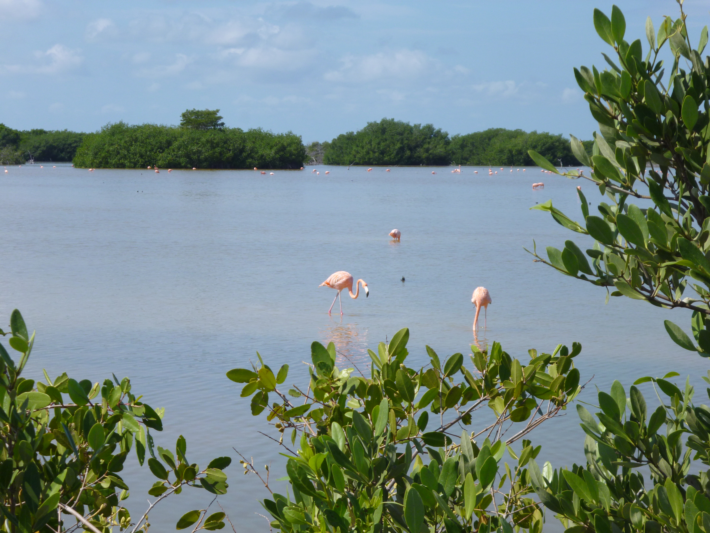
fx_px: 2297
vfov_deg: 13.2
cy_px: 266
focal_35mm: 112
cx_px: 355
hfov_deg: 17.6
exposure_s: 1/320
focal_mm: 20
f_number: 6.5
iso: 100
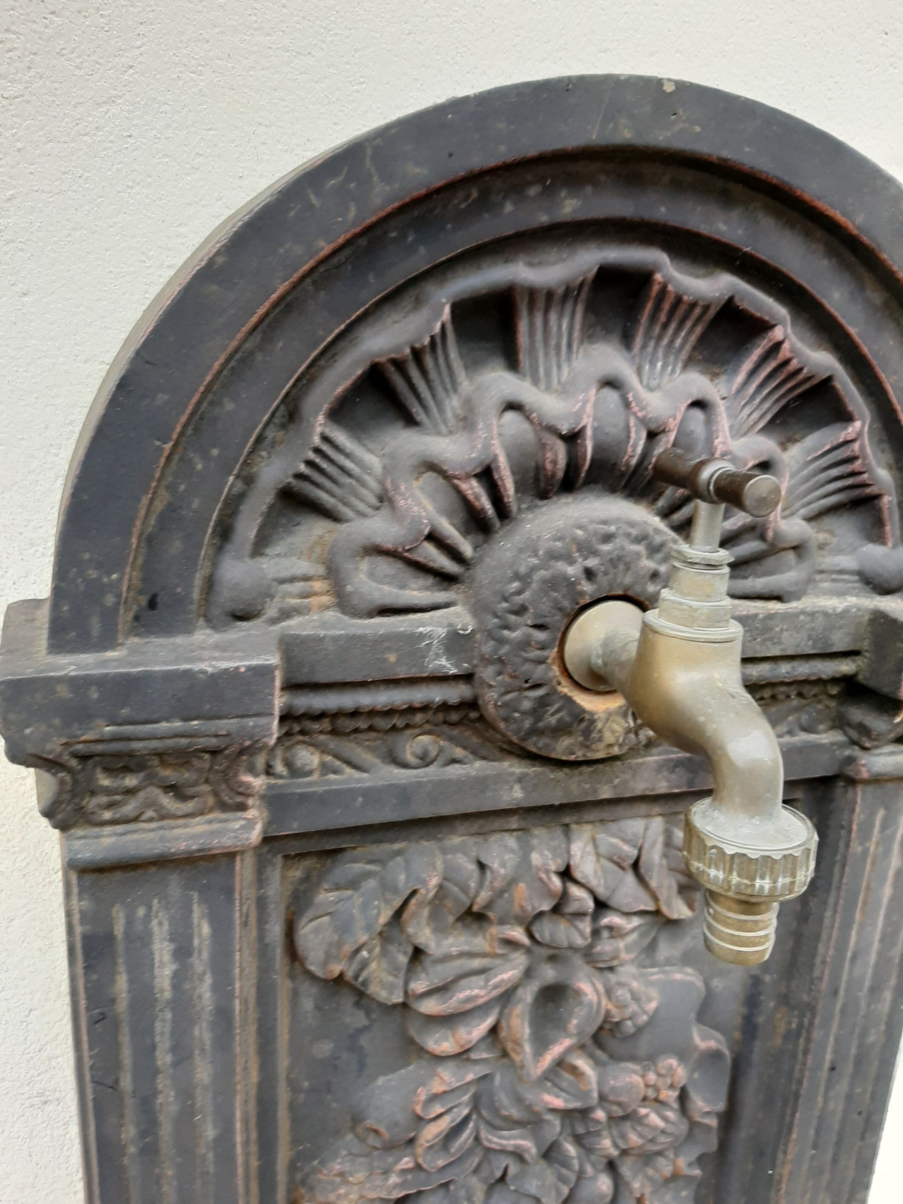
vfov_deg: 67.3
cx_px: 452
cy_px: 602
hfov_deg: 53.1
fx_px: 904
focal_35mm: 26
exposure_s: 1/152
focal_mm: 3.93
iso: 40
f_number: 1.7
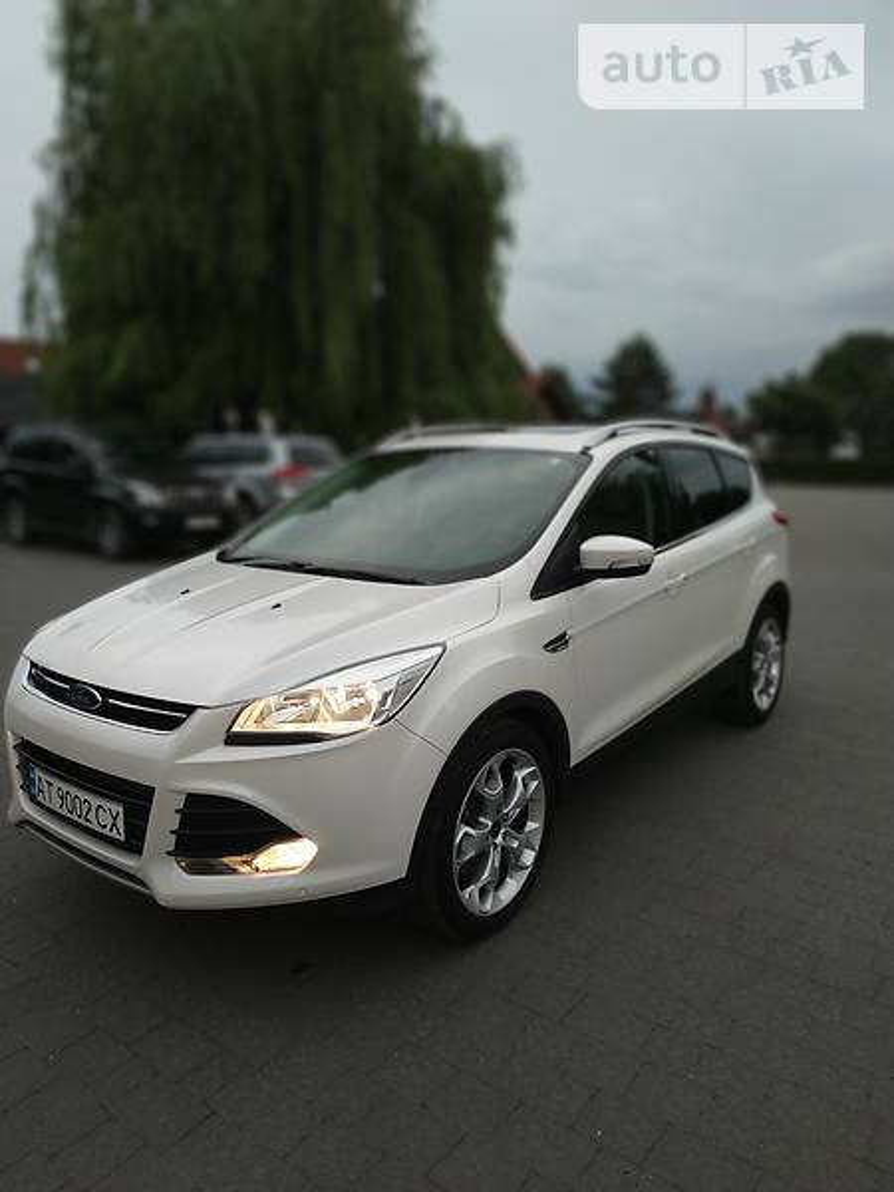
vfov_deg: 71.6
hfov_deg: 56.8
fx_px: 826
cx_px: 447
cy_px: 596
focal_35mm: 24
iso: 100
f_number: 1.9
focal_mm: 3.9
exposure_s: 1/299
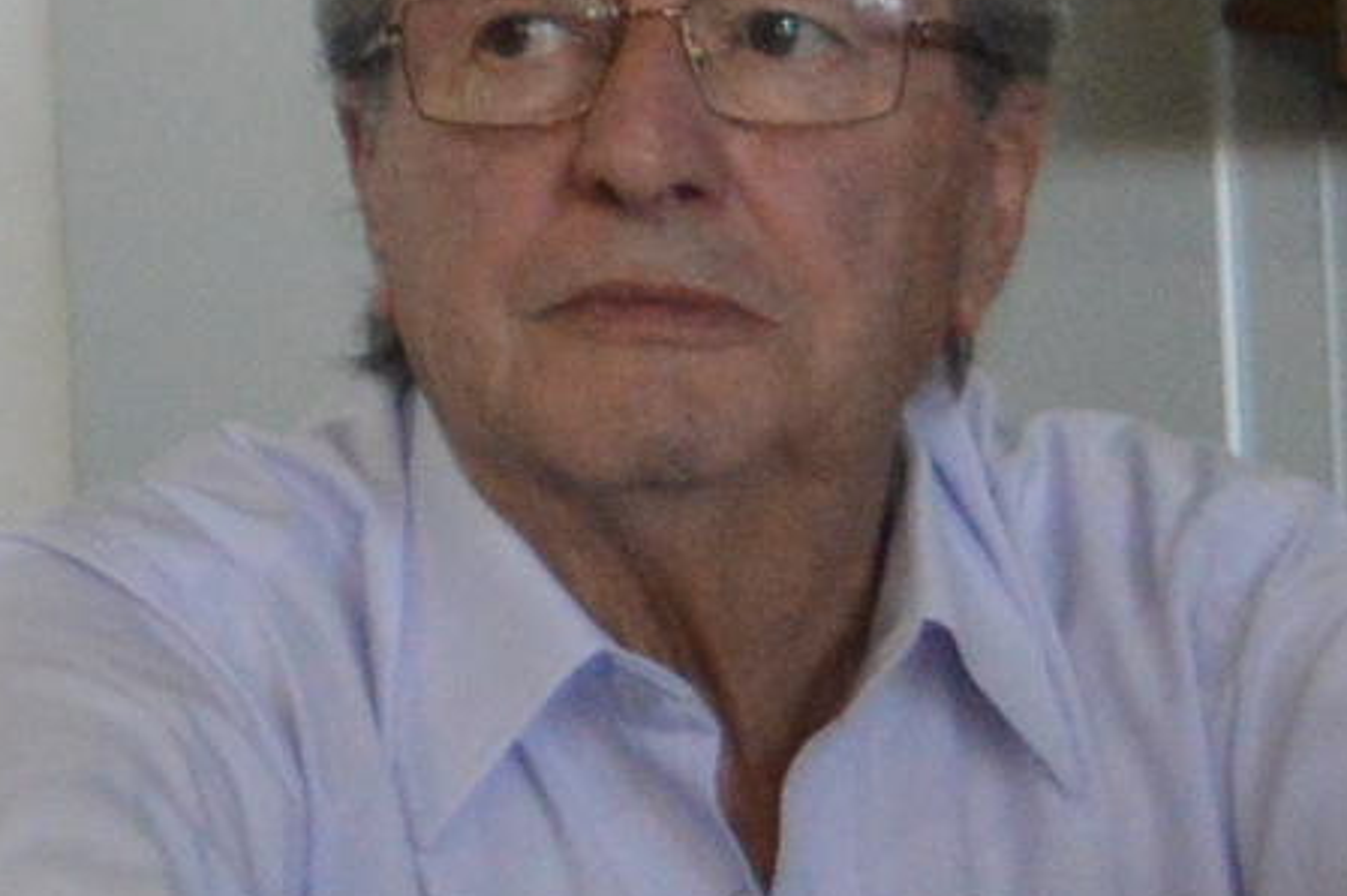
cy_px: -794
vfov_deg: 4.5
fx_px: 11291
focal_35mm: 302
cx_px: -1666
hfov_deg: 6.5
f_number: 4.2
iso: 1600
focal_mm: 30
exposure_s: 1/100
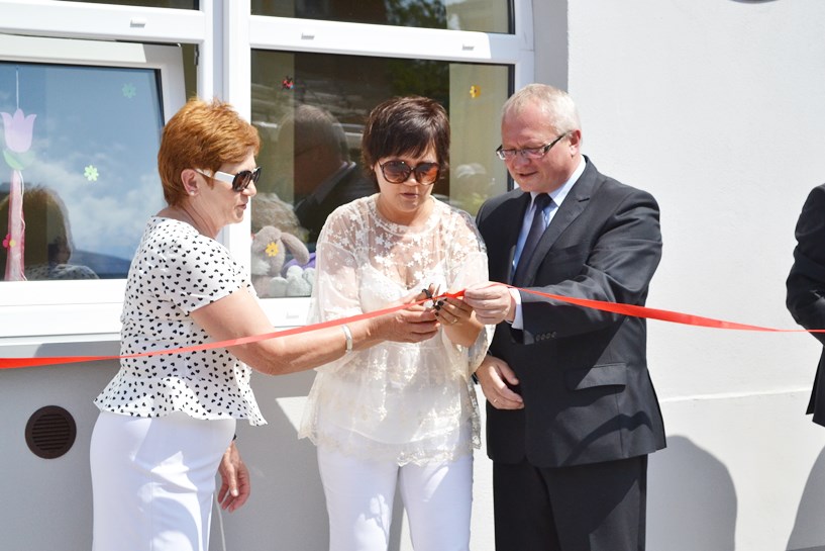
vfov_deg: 19.7
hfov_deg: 29.2
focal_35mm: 69
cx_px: 412
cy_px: 276
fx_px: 1581
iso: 800
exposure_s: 1/3200
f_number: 5.3
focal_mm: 46
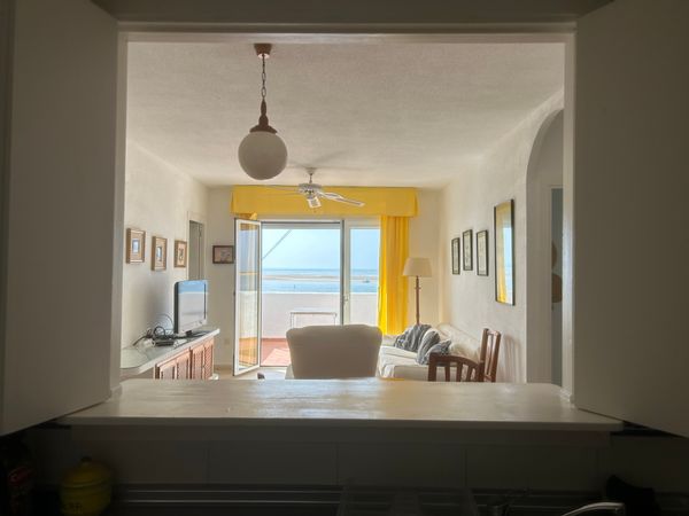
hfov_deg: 67.3
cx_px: 344
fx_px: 518
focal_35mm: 26
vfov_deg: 53.1
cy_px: 258
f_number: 1.5
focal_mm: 5.7
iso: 50
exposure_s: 1/853
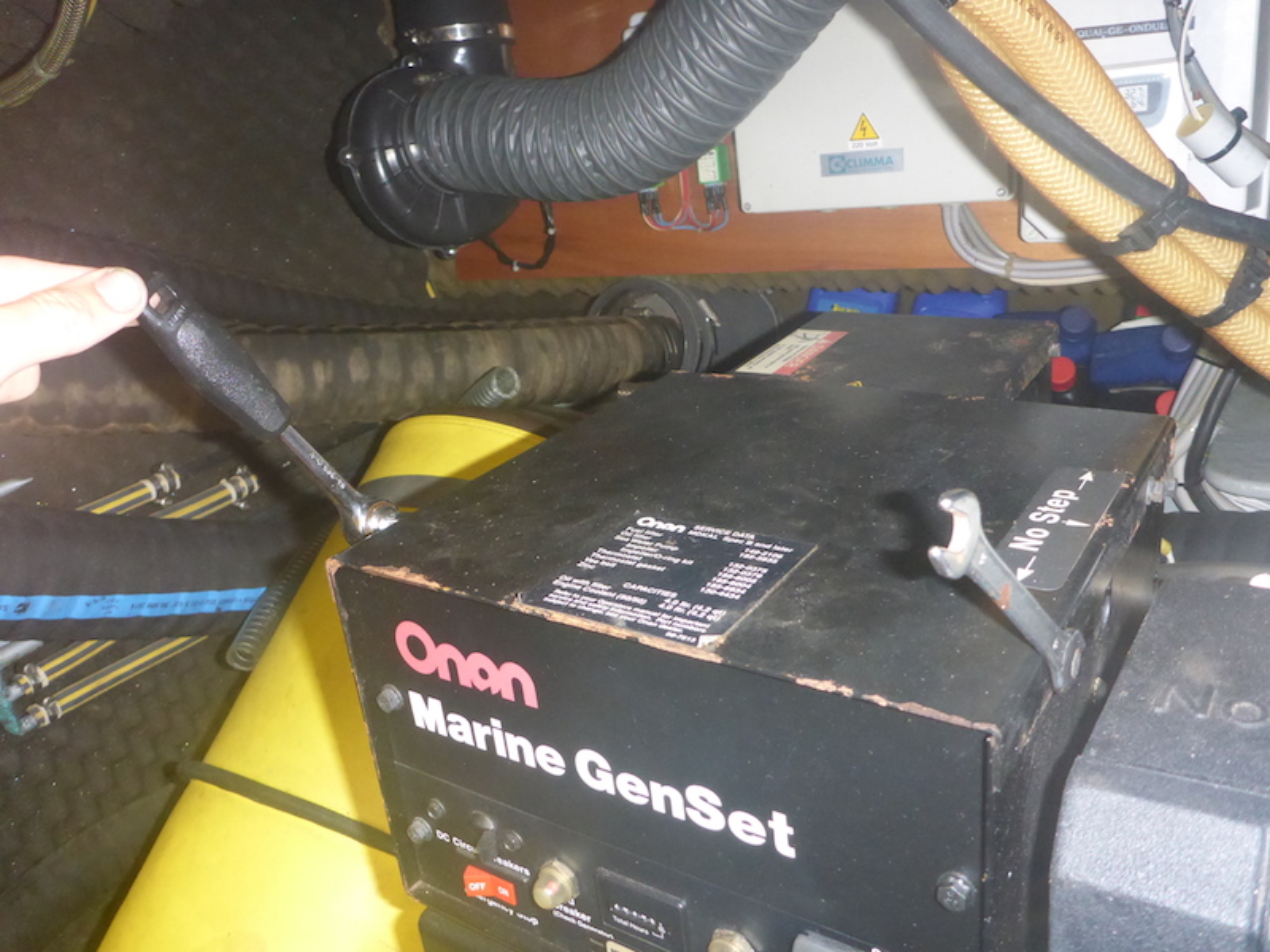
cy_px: 476
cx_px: 635
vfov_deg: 49.7
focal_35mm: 28
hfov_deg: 63.4
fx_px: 1027
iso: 800
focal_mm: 4.9
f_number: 3.3
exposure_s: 1/125
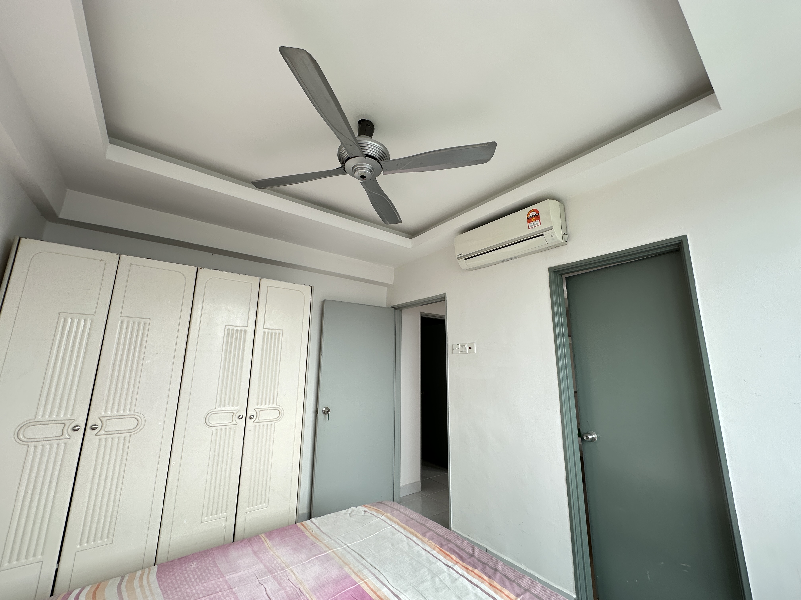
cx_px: 400
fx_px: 324
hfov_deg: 102.1
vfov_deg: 85.7
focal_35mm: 14
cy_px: 300
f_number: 2.2
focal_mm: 2.22
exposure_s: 1/99
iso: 64
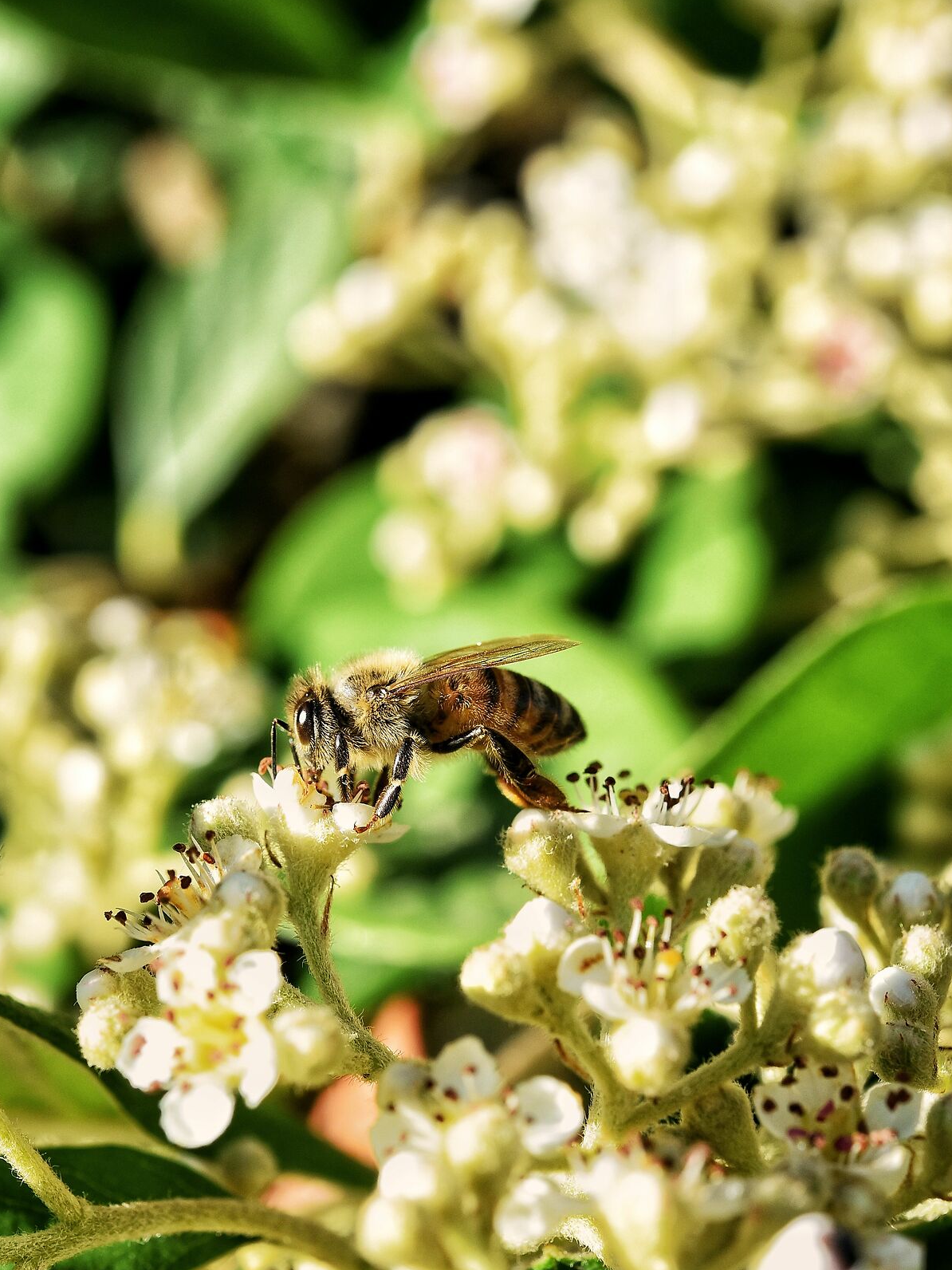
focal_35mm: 87
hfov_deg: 17.0
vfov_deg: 22.5
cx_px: 367
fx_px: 3190
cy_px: 634
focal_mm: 60
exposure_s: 1/500
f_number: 13
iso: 800
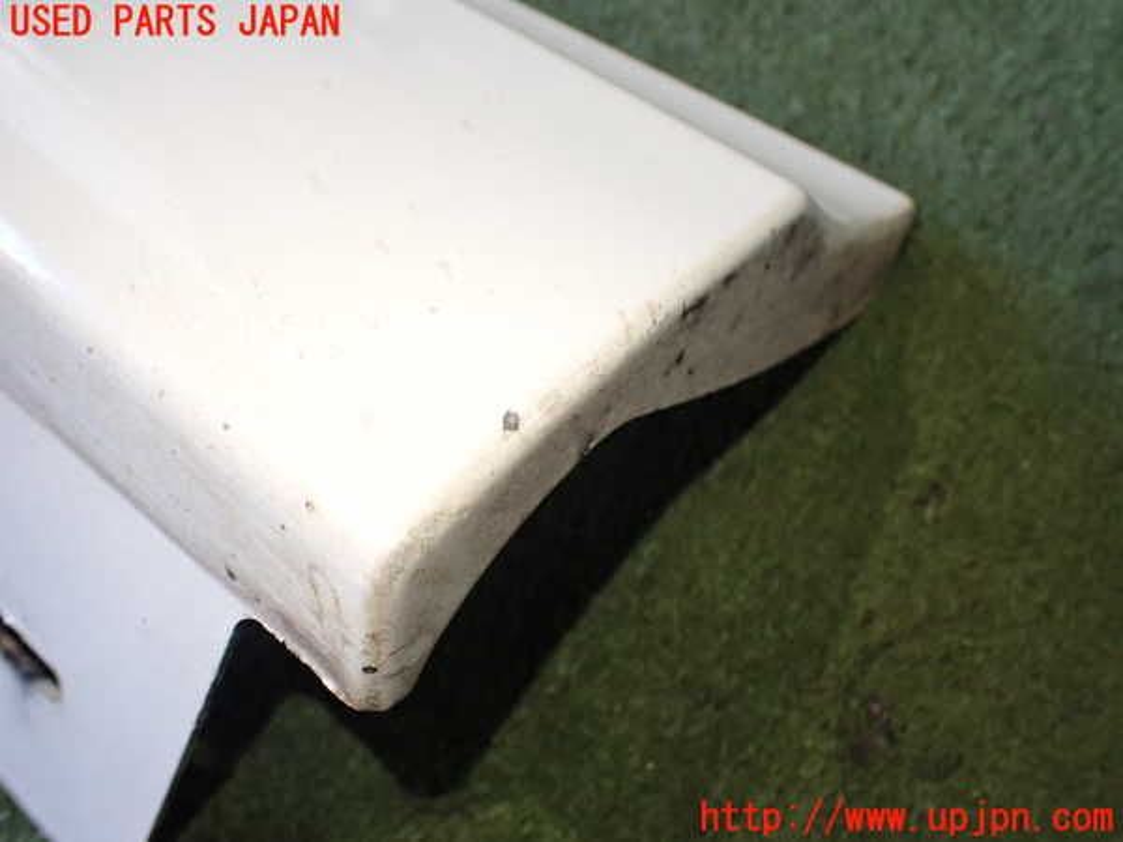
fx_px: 973
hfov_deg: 60.0
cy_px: 421
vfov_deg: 46.8
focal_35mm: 30
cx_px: 562
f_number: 2.3
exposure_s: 1/125
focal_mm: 5.4
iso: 320
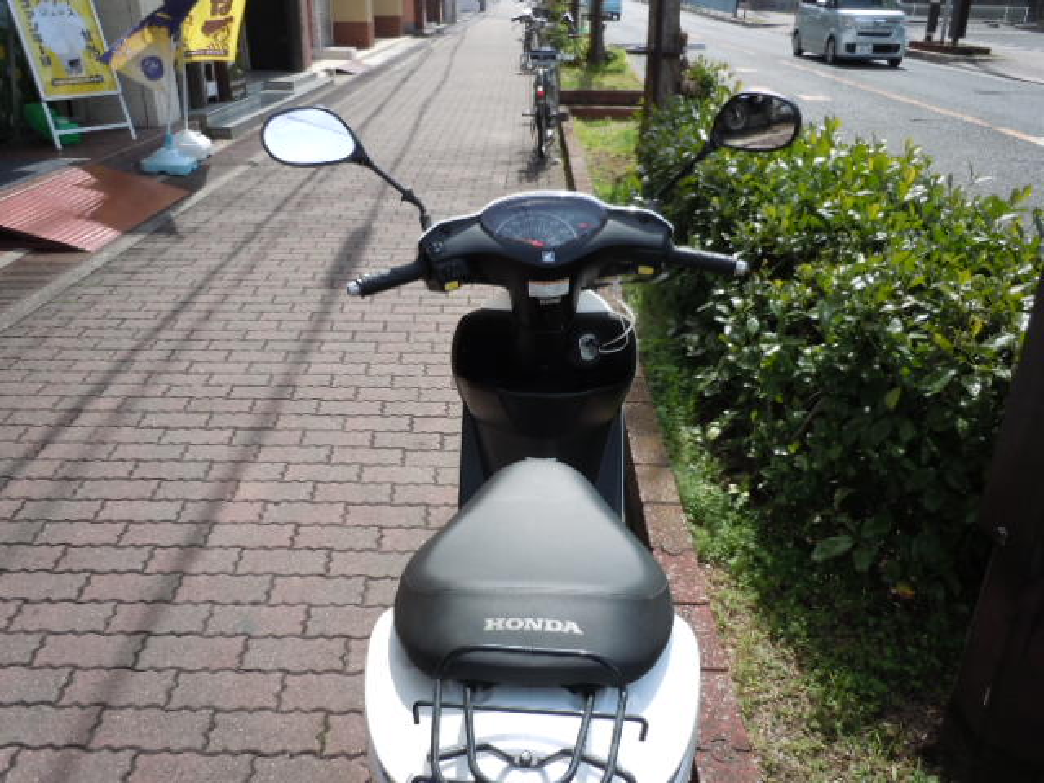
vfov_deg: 49.7
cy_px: 392
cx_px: 522
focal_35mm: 28
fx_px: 844
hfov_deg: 63.4
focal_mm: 5
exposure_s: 1/500
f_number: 3.7
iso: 100
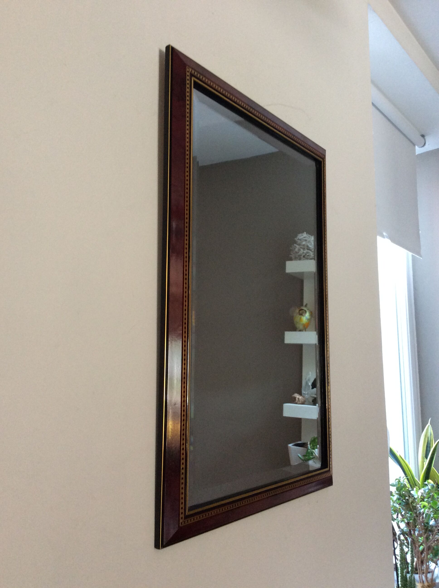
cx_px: 220
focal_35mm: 32
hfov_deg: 44.1
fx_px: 543
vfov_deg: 56.9
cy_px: 294
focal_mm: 3.3
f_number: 2.4
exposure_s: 1/25
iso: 125
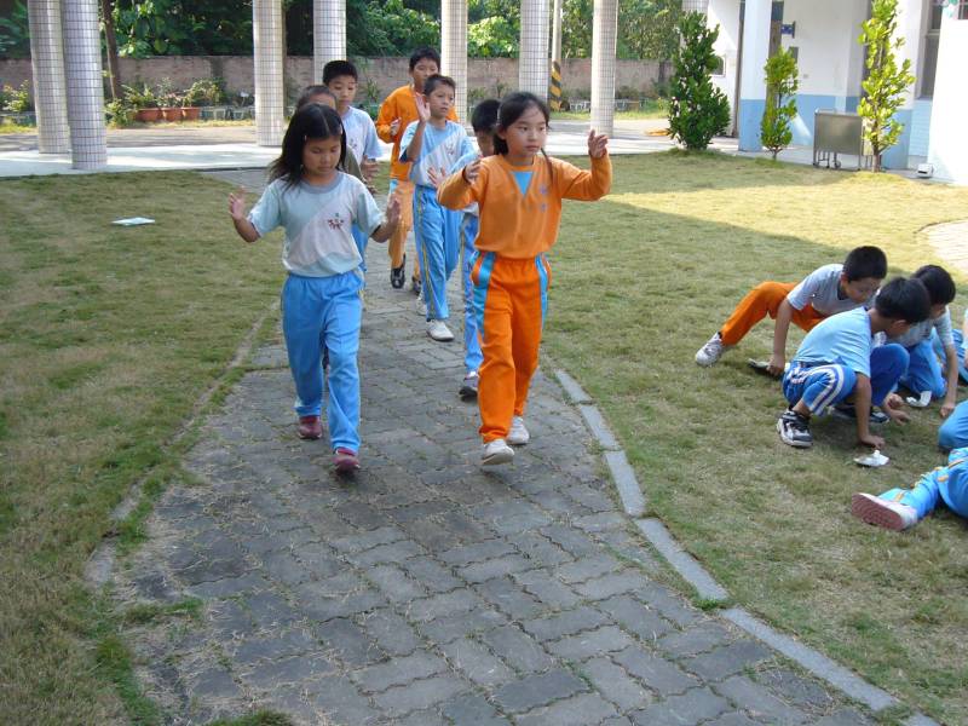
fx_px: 1119
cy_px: 363
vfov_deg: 36.0
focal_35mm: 40
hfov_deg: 46.8
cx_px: 484
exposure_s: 1/250
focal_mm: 4.7
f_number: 2.8
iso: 100
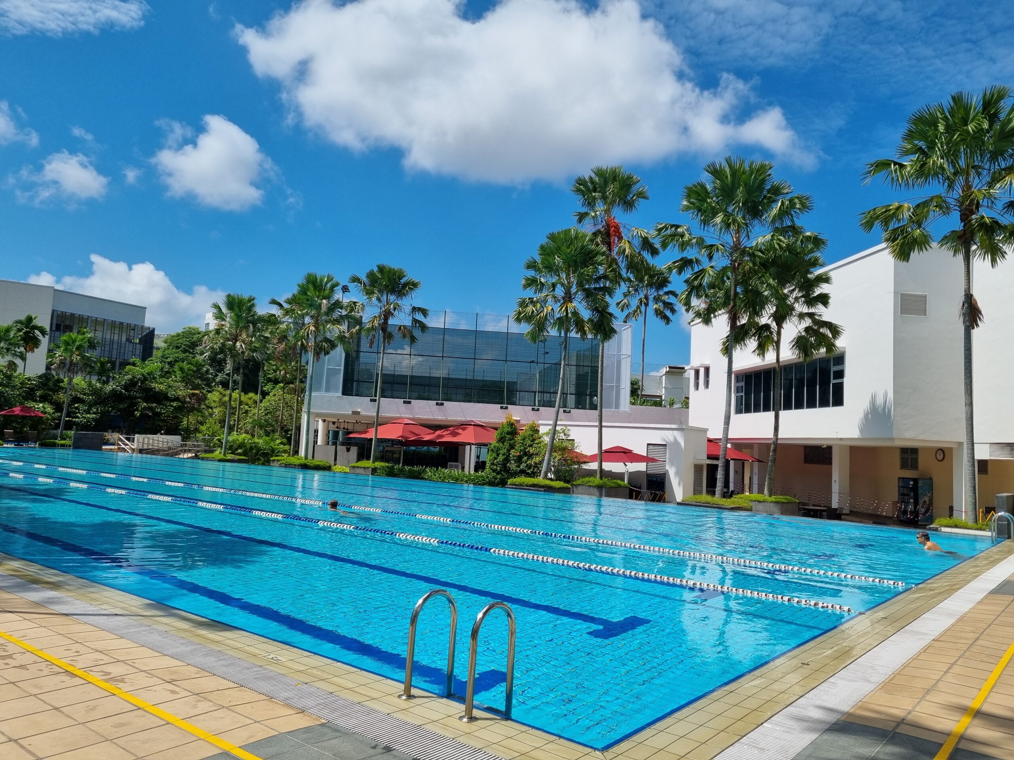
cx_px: 507
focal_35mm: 26
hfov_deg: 67.3
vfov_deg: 53.1
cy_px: 380
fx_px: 762
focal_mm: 5.4
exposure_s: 1/5728
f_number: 1.8
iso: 50
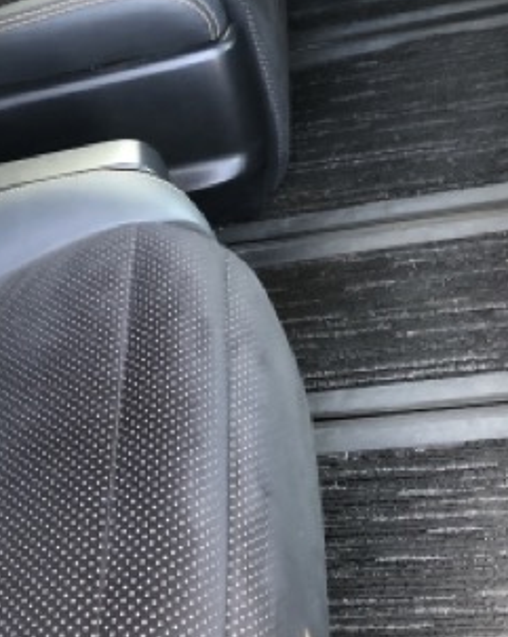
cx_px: 89
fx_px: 1092
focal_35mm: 58
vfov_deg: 32.5
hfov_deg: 25.7
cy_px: 270
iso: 50
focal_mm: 3.99
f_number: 1.8
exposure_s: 1/15
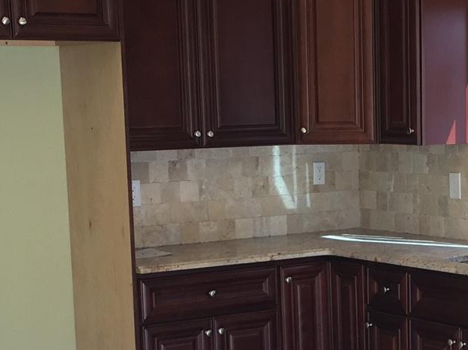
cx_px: 393
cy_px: 319
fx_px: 1324
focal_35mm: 98
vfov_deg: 14.9
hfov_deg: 19.8
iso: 32
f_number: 2.2
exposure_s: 1/40
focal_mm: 4.15
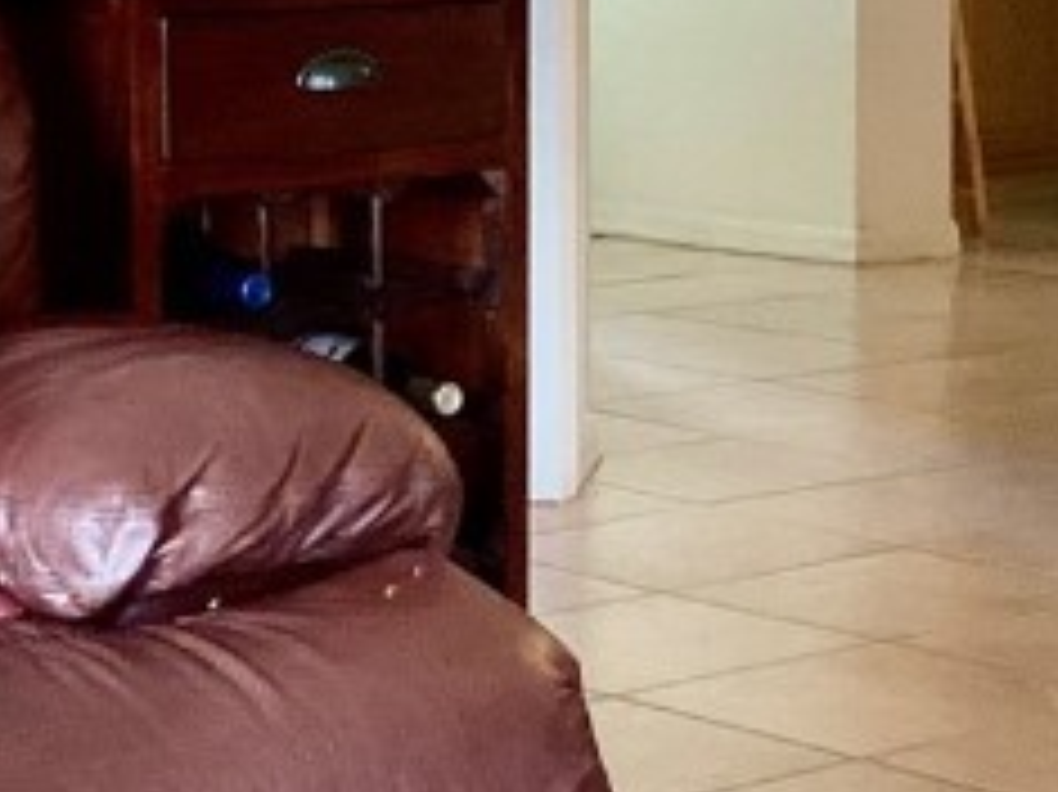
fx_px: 4124
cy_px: -99
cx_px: 1148
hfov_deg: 14.3
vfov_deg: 10.8
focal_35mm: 135
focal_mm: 3.3
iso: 250
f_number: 2.4
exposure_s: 1/60
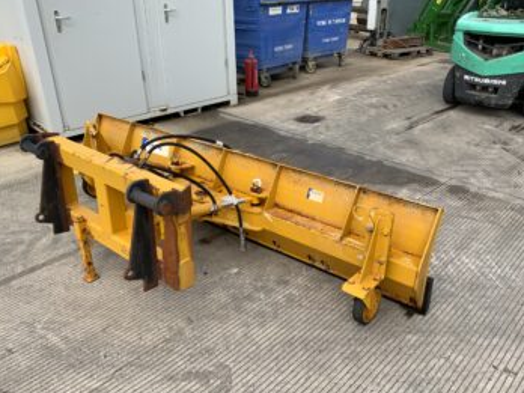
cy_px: 202
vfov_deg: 46.8
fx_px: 454
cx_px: 267
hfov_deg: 60.0
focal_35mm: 30
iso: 16
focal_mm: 3
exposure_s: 1/816
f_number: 1.8
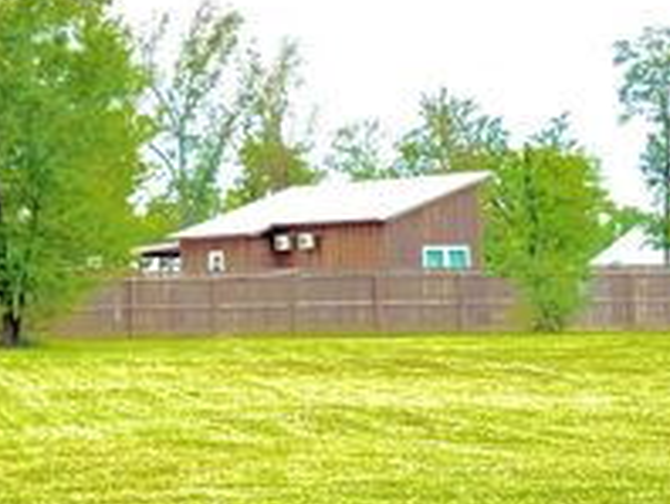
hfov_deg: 15.6
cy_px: 100
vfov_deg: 12.2
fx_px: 2345
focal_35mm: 121
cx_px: -166
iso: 64
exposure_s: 1/5208
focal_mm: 6.76
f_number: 1.78
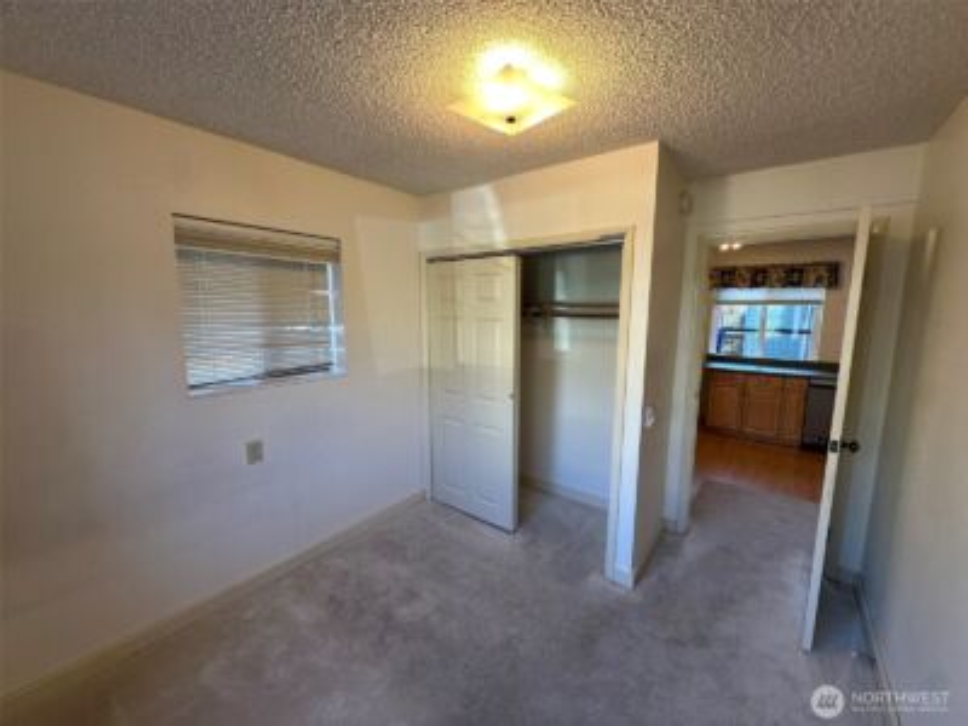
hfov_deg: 102.1
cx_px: 484
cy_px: 363
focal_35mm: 14
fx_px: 391
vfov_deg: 85.7
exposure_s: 1/120
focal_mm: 2.22
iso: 125
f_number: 2.2
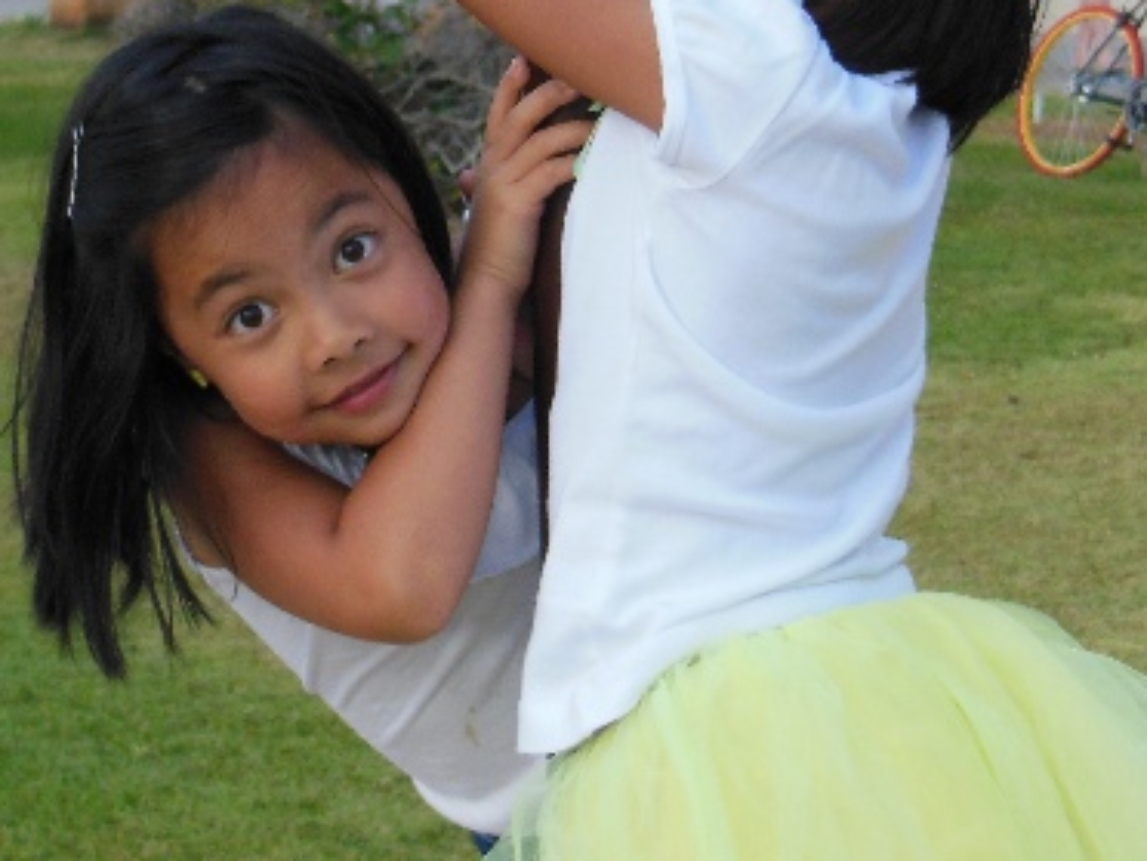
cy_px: 185
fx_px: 5302
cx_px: 518
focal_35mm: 160
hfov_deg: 12.3
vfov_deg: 9.3
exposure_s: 1/200
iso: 400
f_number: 5.6
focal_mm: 16.5
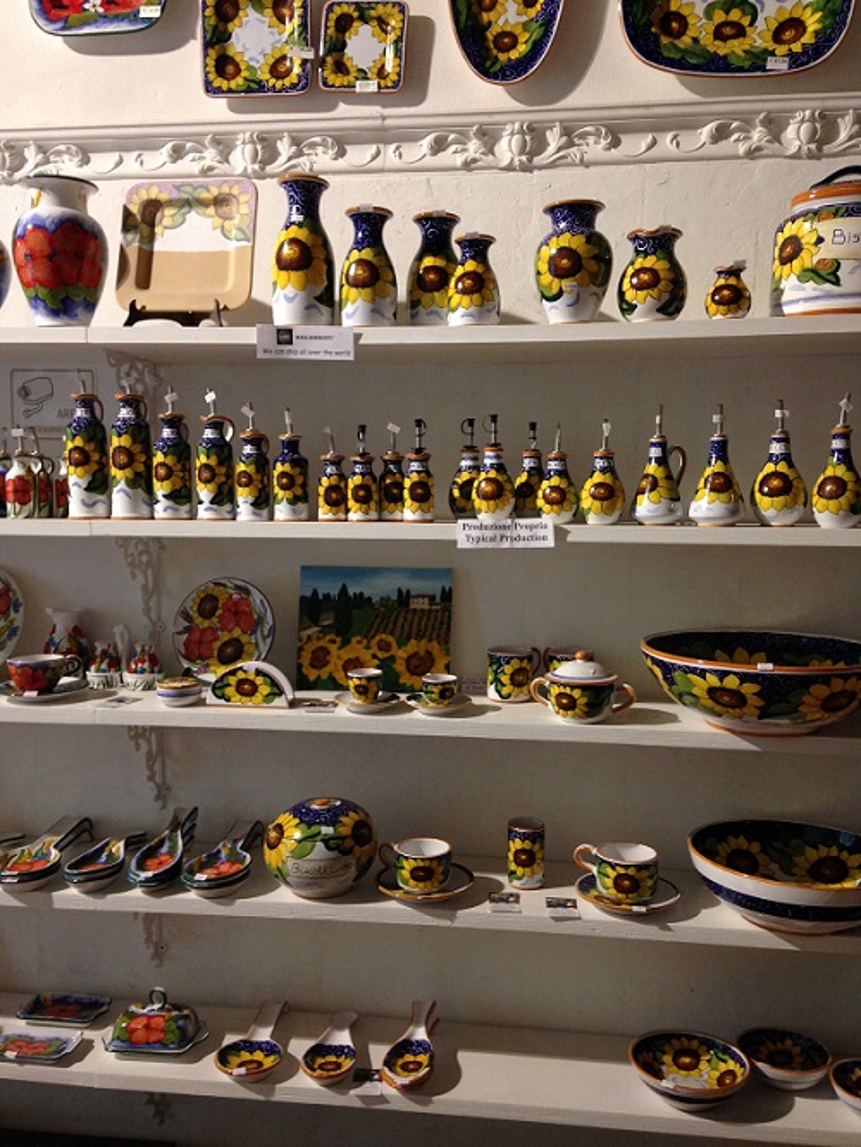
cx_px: 430
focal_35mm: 33
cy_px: 574
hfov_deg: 43.0
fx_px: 1094
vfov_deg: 55.3
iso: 125
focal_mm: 4.12
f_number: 2.4
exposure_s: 1/20
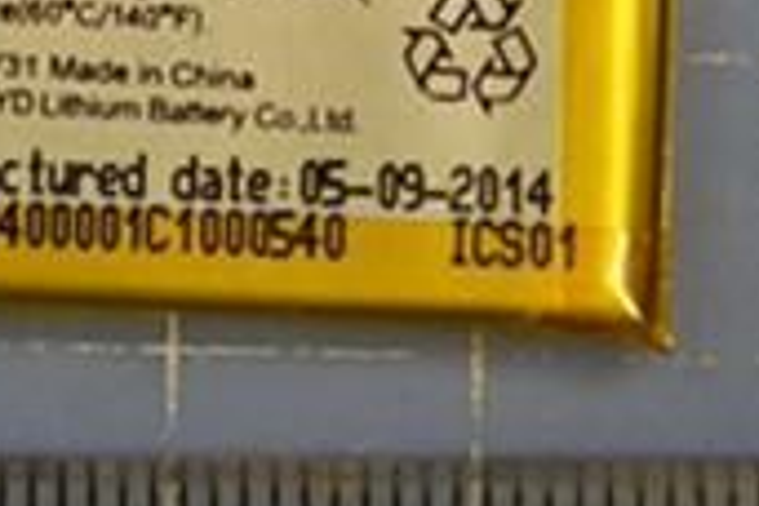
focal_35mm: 237
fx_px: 4996
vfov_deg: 5.7
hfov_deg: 8.6
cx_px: -49
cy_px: -324
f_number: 4
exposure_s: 1/160
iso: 800
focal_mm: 30
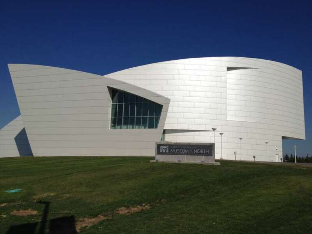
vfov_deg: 40.7
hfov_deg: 52.6
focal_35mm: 35
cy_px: 117
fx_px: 315
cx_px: 156
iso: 50
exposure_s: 1/6135
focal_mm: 4.28
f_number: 2.4
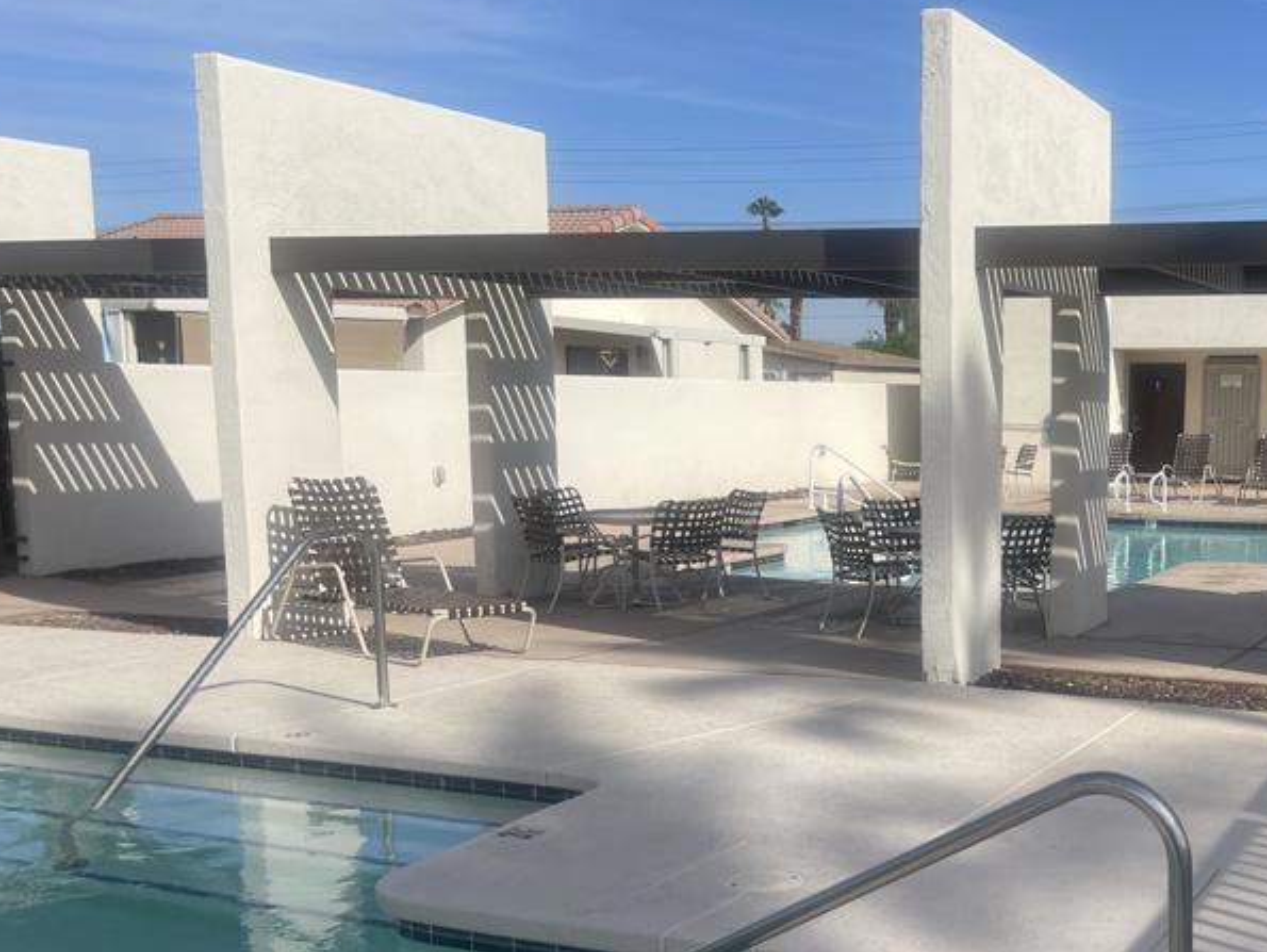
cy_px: 613
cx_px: 1056
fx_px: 1575
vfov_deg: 33.4
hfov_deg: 41.5
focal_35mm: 43
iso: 32
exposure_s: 1/5376
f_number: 1.6
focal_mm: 5.1
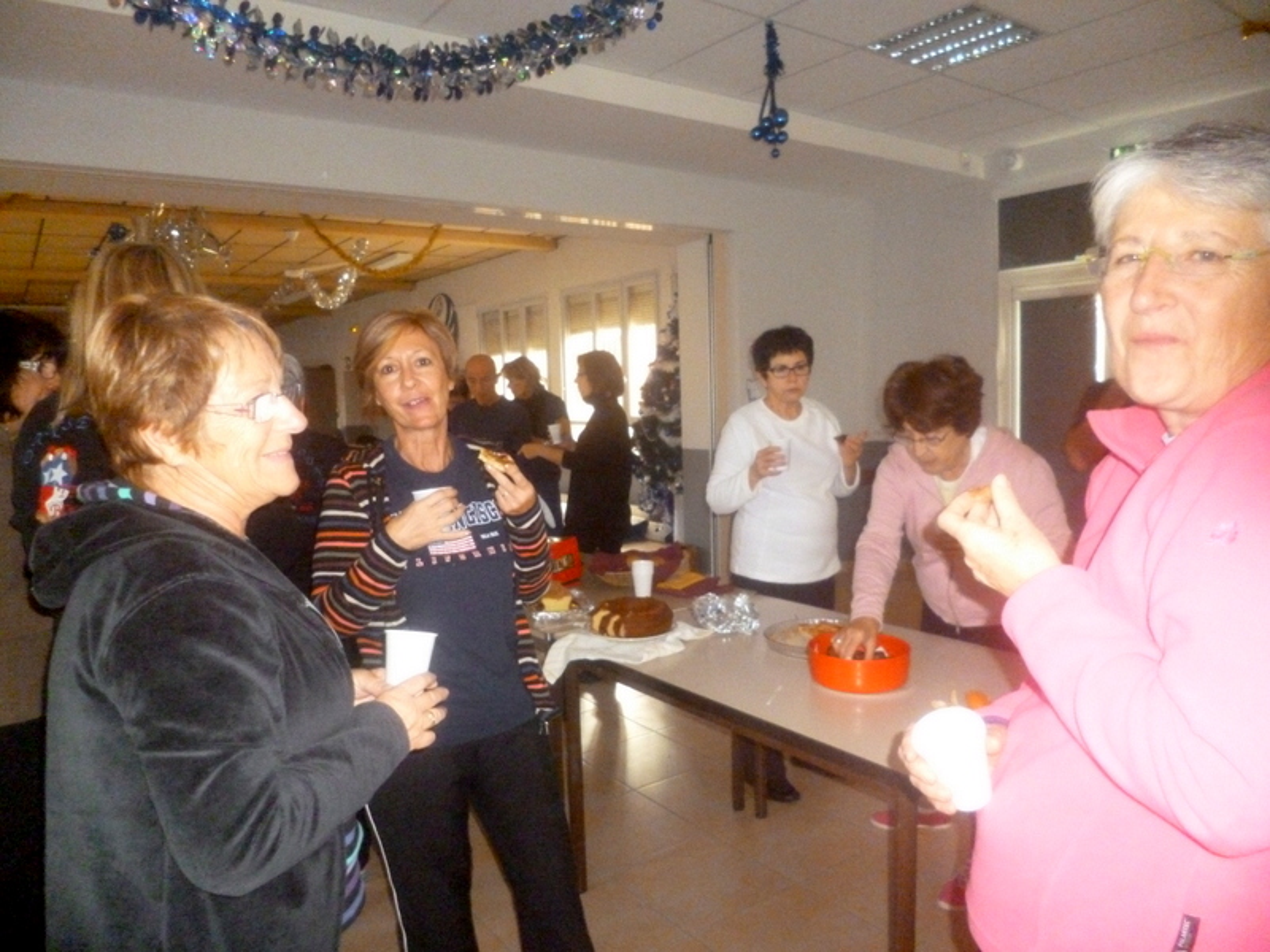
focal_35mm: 24
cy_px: 476
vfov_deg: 56.8
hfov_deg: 71.6
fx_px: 881
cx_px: 635
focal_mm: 4.3
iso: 1000
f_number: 2.5
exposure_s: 1/60
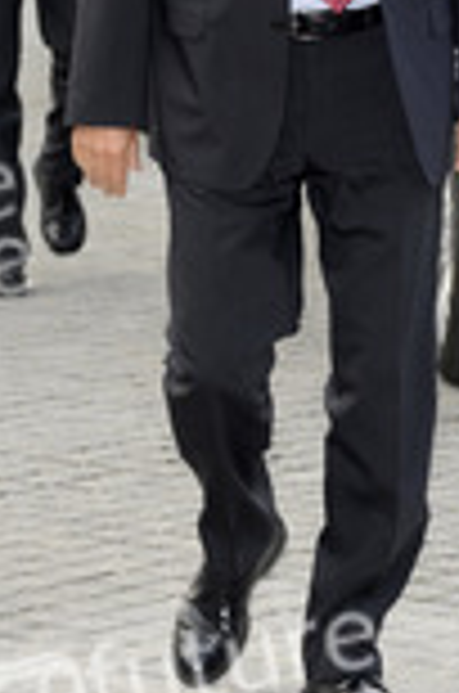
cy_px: 45
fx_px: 5590
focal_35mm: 291
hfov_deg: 4.7
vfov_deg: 7.1
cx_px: 292
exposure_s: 1/160
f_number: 6.3
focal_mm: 112
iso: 400
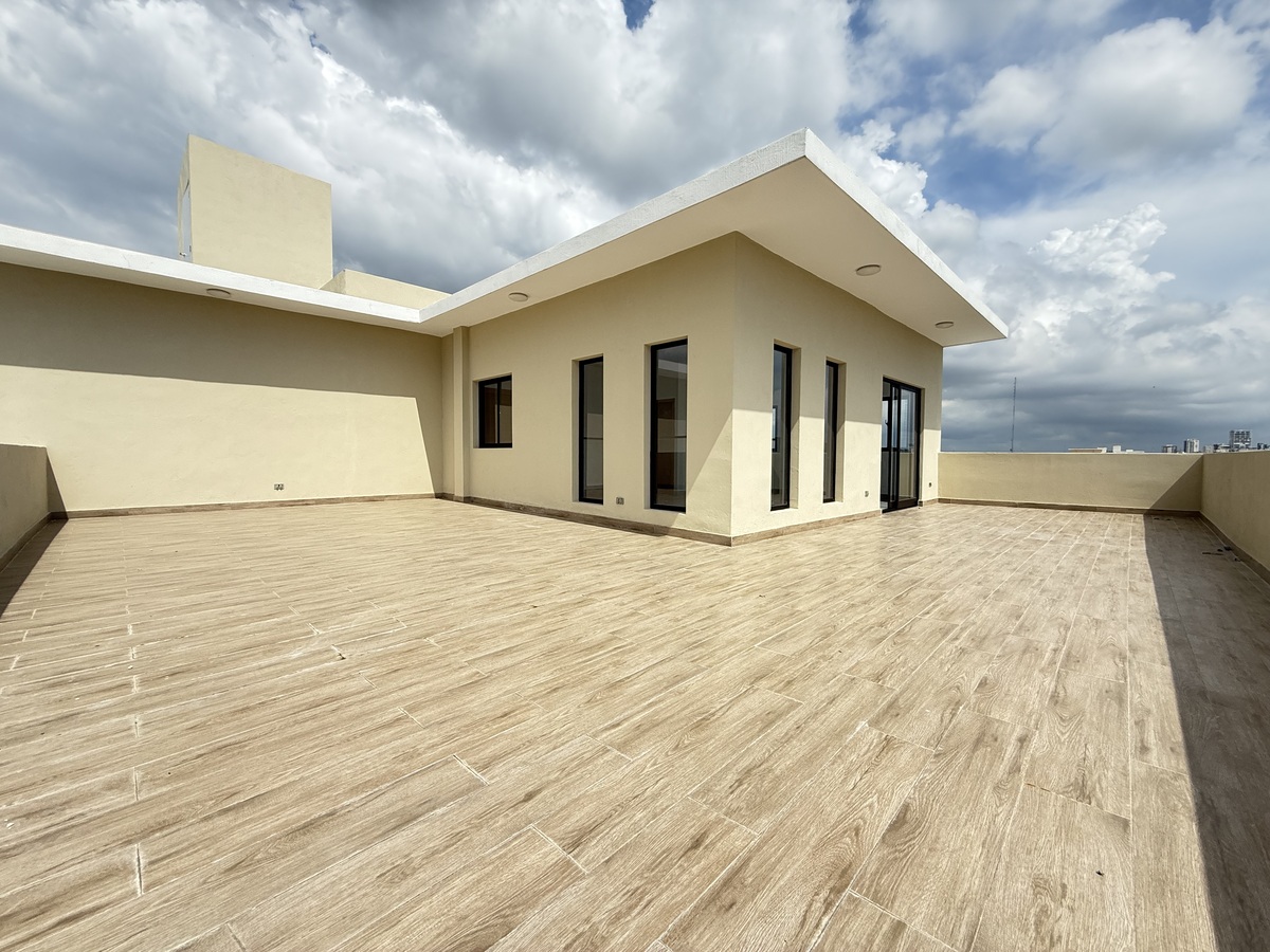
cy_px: 476
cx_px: 635
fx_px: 514
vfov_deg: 85.7
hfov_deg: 102.1
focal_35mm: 14
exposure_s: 1/1656
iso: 50
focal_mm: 2.22
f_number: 2.2
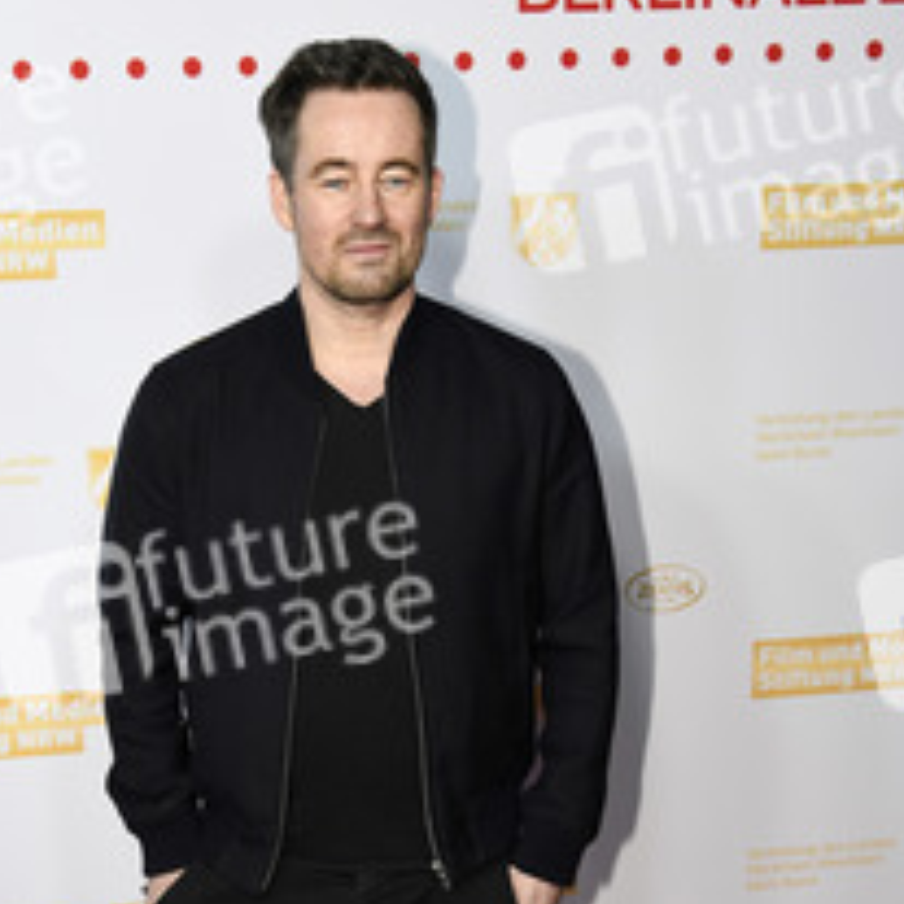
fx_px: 2039
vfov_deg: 24.2
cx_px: 336
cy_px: 825
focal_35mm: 69
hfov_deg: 24.9
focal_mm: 42
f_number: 4.5
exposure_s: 1/400
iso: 800
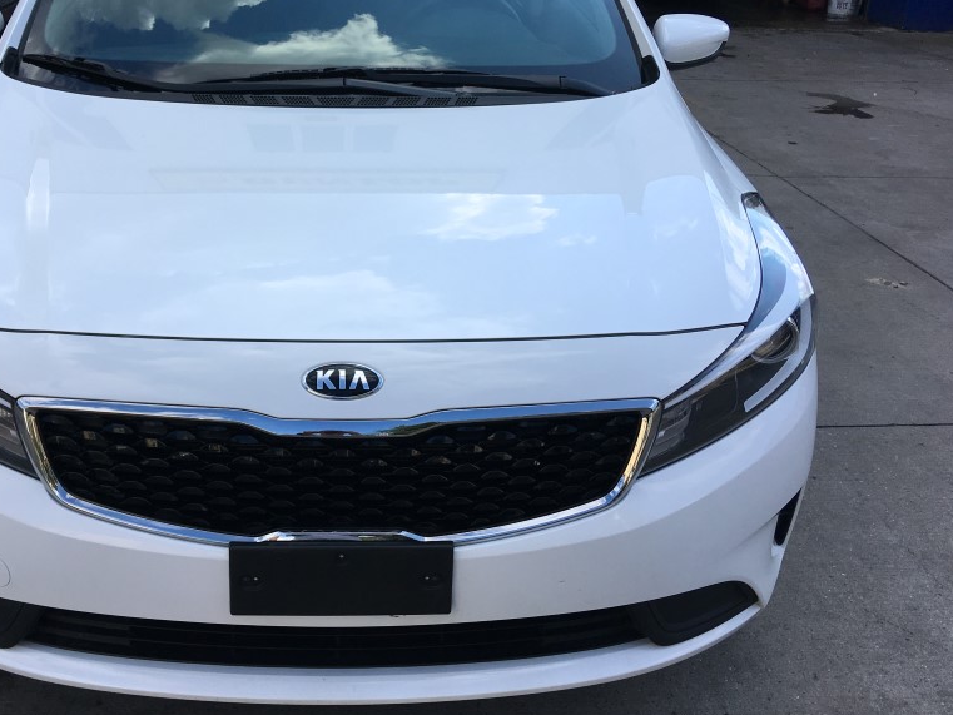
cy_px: 291
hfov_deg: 47.3
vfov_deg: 36.7
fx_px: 1074
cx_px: 347
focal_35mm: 39
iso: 25
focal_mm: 4.15
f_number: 2.2
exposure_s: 1/1040
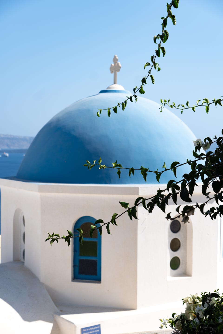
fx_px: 578
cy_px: 167
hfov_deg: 21.8
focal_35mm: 62
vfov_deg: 32.3
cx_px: 112
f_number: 5.6
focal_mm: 41.5
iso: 100
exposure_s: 1/640
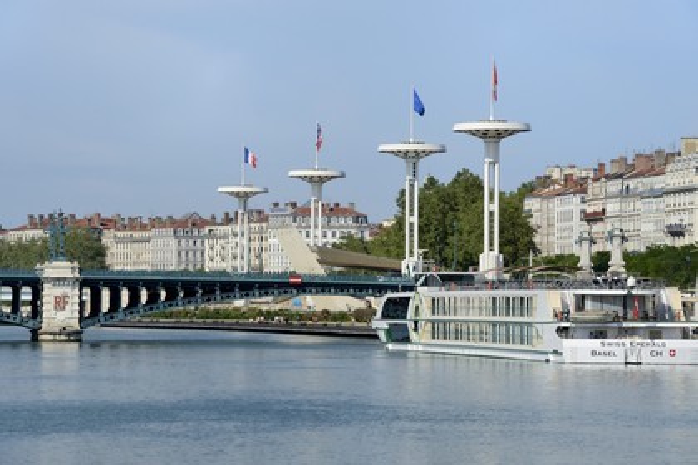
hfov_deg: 11.1
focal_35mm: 185
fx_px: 3587
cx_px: 349
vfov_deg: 7.4
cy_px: 232
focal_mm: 185
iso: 200
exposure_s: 1/320
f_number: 14
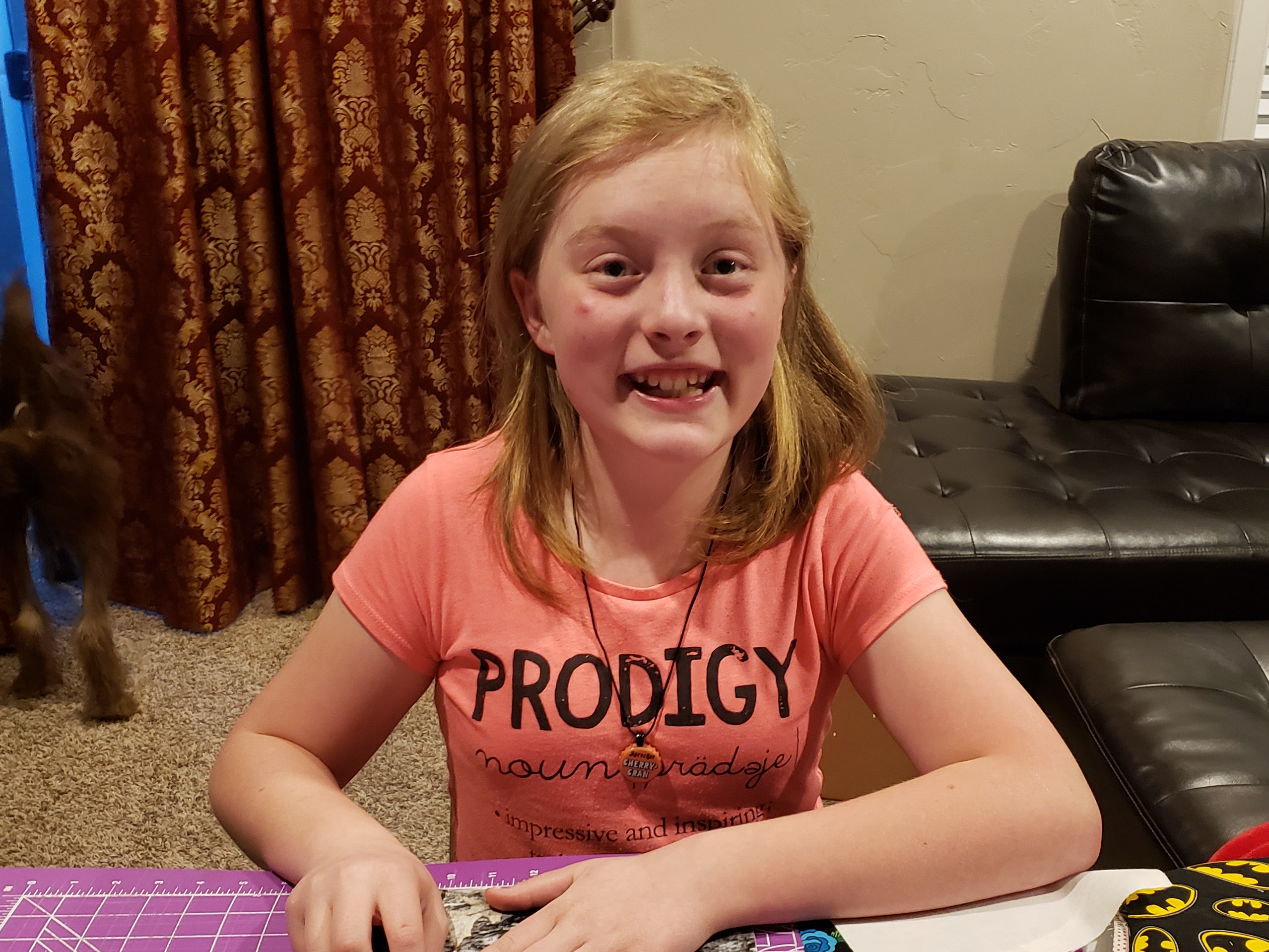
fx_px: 1503
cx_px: 691
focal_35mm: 41
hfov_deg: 45.7
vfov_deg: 34.9
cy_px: 618
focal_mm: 4.3
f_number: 1.5
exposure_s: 1/24
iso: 250
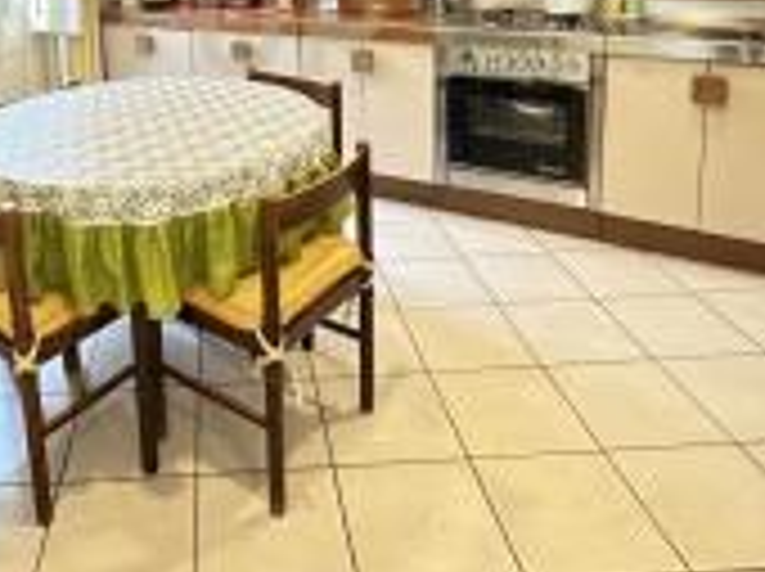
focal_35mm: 33
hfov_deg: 53.8
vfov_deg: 38.9
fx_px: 728
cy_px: 27
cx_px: 230
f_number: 2.2
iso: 800
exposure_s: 1/50
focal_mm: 2.22
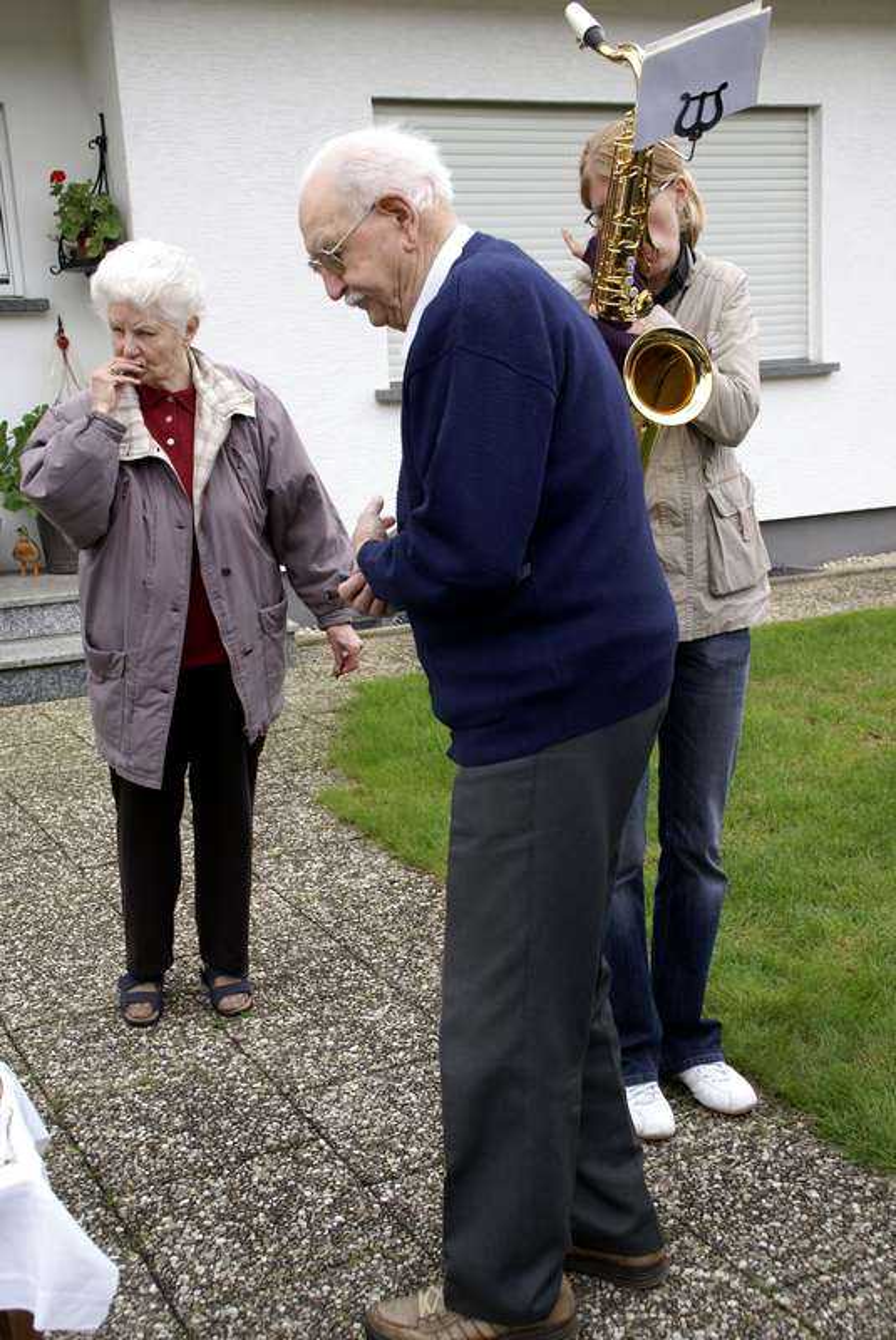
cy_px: 670
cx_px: 448
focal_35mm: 45
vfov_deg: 43.6
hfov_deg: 29.9
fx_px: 1676
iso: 100
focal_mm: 30
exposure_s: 1/60
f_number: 7.1
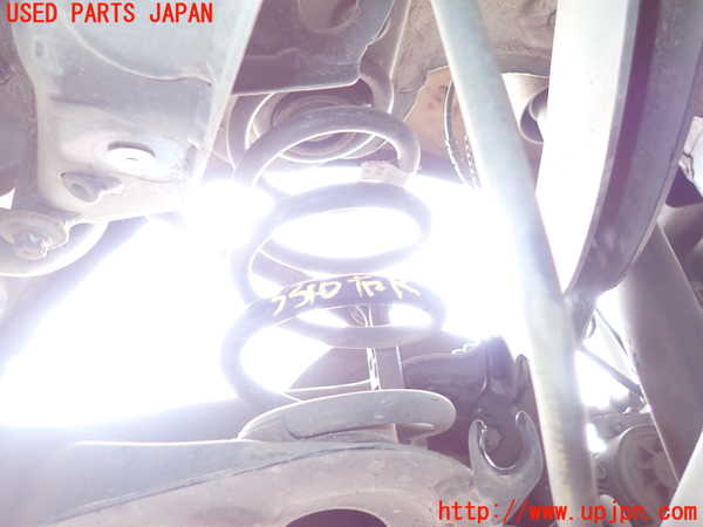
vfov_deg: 54.9
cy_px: 264
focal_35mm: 25
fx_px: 508
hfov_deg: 69.4
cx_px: 352
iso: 200
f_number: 2
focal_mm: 4.5
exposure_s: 1/40
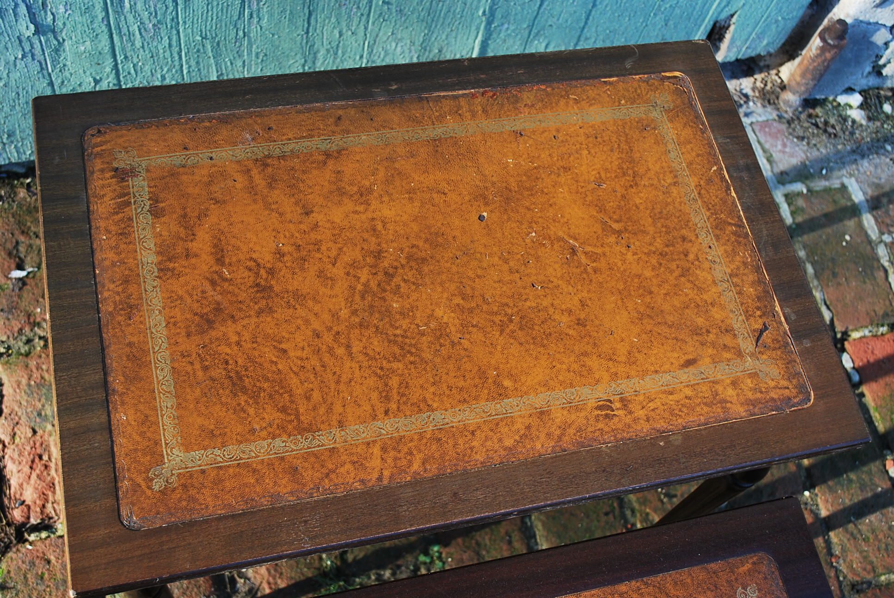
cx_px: 447
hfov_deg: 46.3
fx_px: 1044
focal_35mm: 42
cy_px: 299
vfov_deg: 32.0
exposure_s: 1/100
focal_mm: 28
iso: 200
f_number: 5
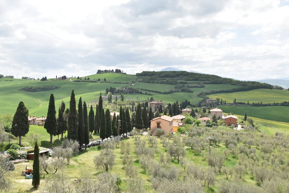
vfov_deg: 33.0
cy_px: 96
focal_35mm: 40
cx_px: 144
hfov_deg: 47.9
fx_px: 325
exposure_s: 1/1600
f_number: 10
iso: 1000
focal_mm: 27
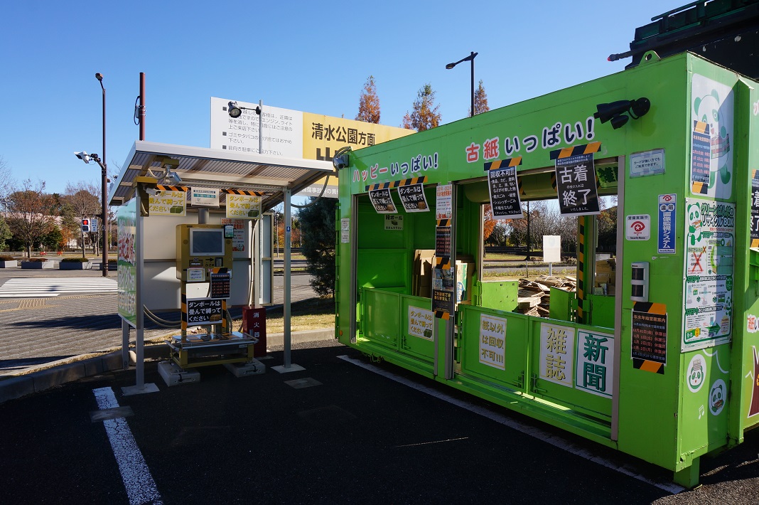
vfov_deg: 53.0
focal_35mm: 24
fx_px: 506
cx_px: 380
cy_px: 252
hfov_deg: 73.8
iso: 100
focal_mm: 16
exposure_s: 1/80
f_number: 11
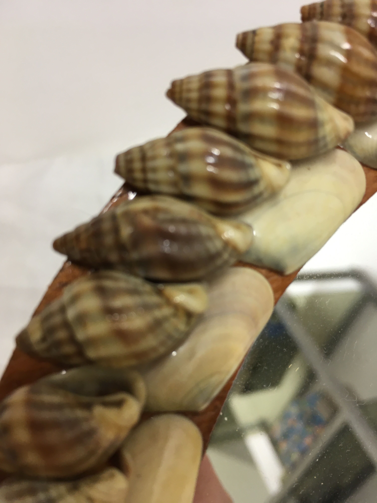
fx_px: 421
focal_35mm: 29
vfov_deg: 61.7
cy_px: 252
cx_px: 188
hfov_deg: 48.2
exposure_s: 1/33
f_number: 2.2
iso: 80
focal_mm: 4.15
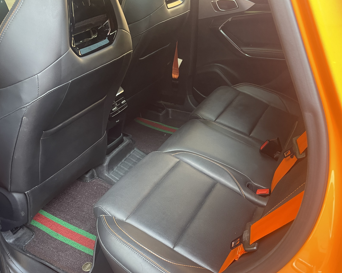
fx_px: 324
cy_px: 145
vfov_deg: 45.8
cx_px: 152
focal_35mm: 32
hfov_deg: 55.5
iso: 200
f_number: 1.6
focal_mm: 4.2
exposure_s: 1/60
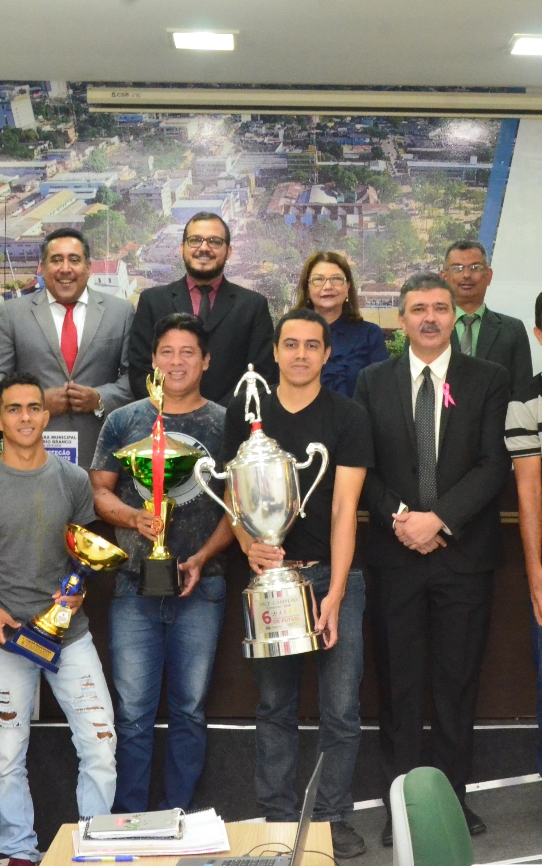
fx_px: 1654
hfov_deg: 18.6
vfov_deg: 29.4
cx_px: 308
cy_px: 433
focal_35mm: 70
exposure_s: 1/40
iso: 5000
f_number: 11
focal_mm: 30
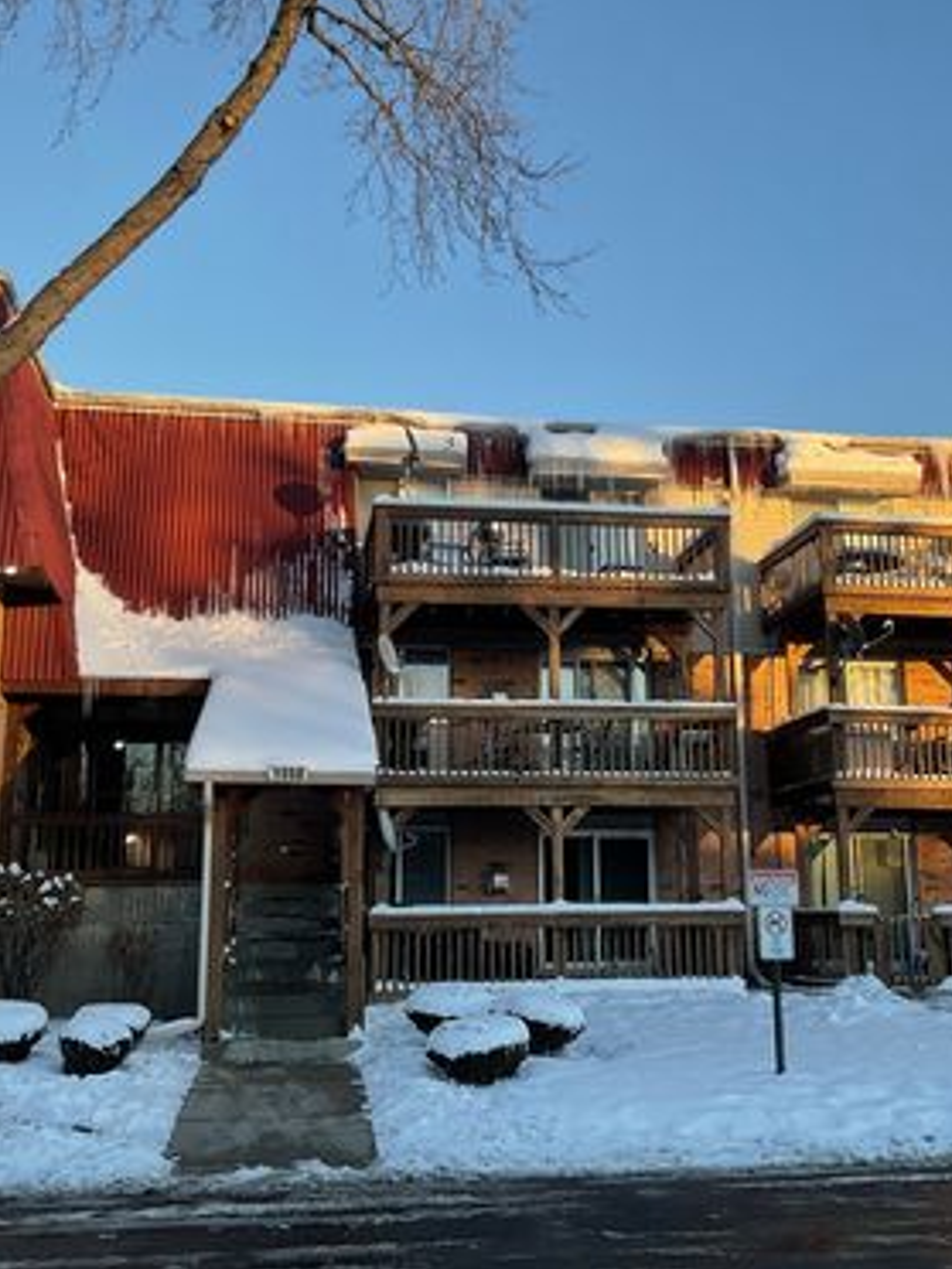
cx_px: 515
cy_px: 633
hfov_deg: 36.8
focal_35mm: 39
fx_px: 1430
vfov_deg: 47.9
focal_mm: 3
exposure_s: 1/316
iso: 16
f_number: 1.8
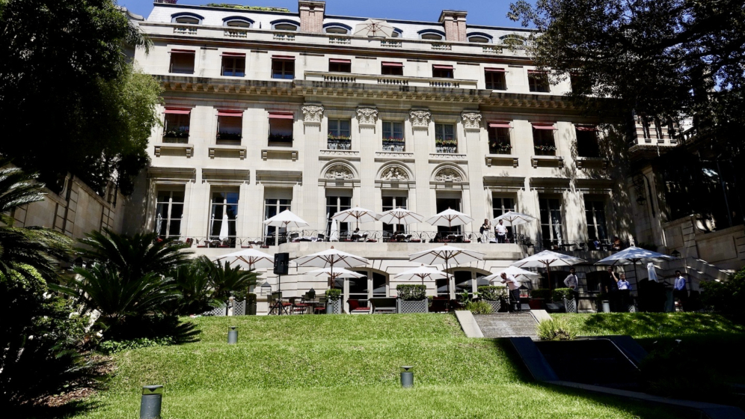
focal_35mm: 26
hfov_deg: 71.9
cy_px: 184
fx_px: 514
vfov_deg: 44.3
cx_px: 378
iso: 125
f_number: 5.6
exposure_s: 1/640
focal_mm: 8.8
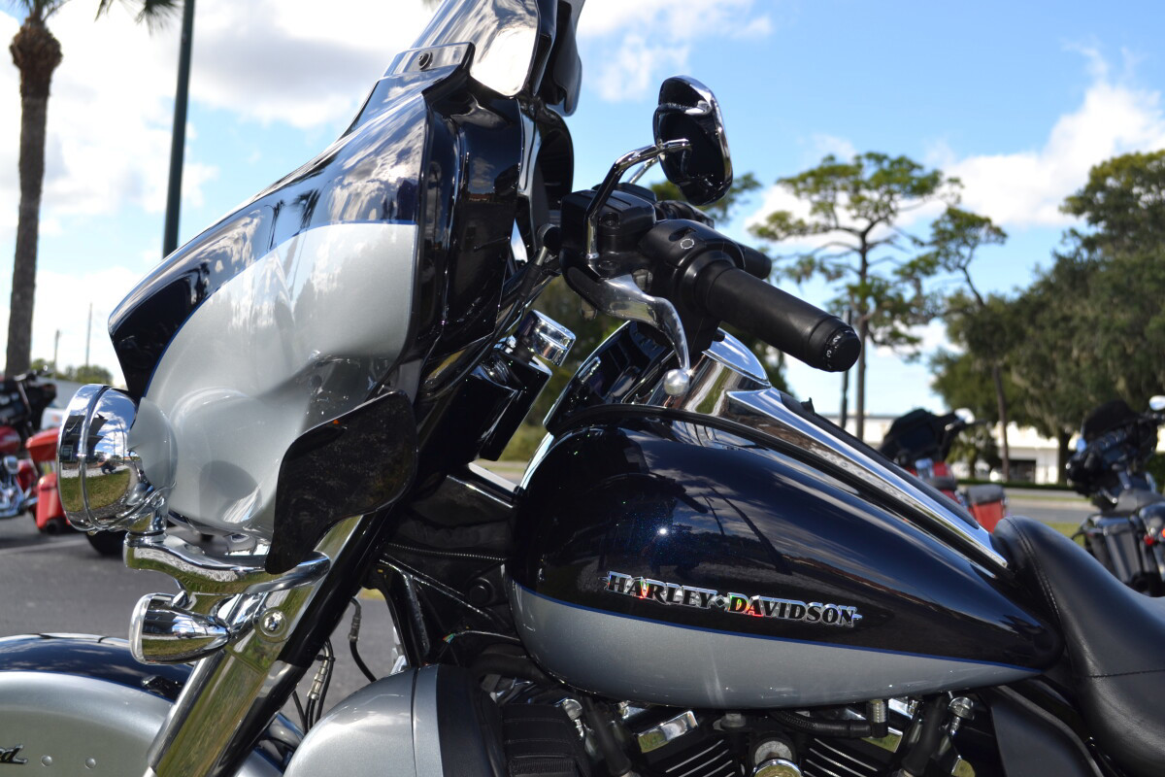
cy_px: 388
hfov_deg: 43.6
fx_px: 1456
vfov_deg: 29.9
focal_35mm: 45
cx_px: 582
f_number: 6.3
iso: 100
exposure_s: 1/200
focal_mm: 30
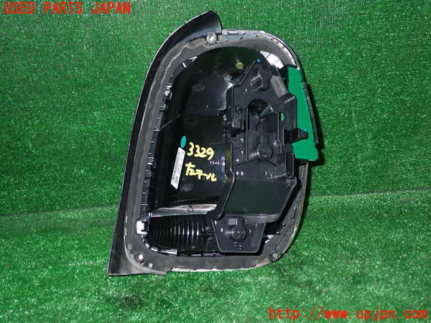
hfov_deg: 51.4
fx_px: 448
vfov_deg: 39.7
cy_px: 162
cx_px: 216
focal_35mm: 36
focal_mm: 6.37
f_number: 7.1
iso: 800
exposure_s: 1/40
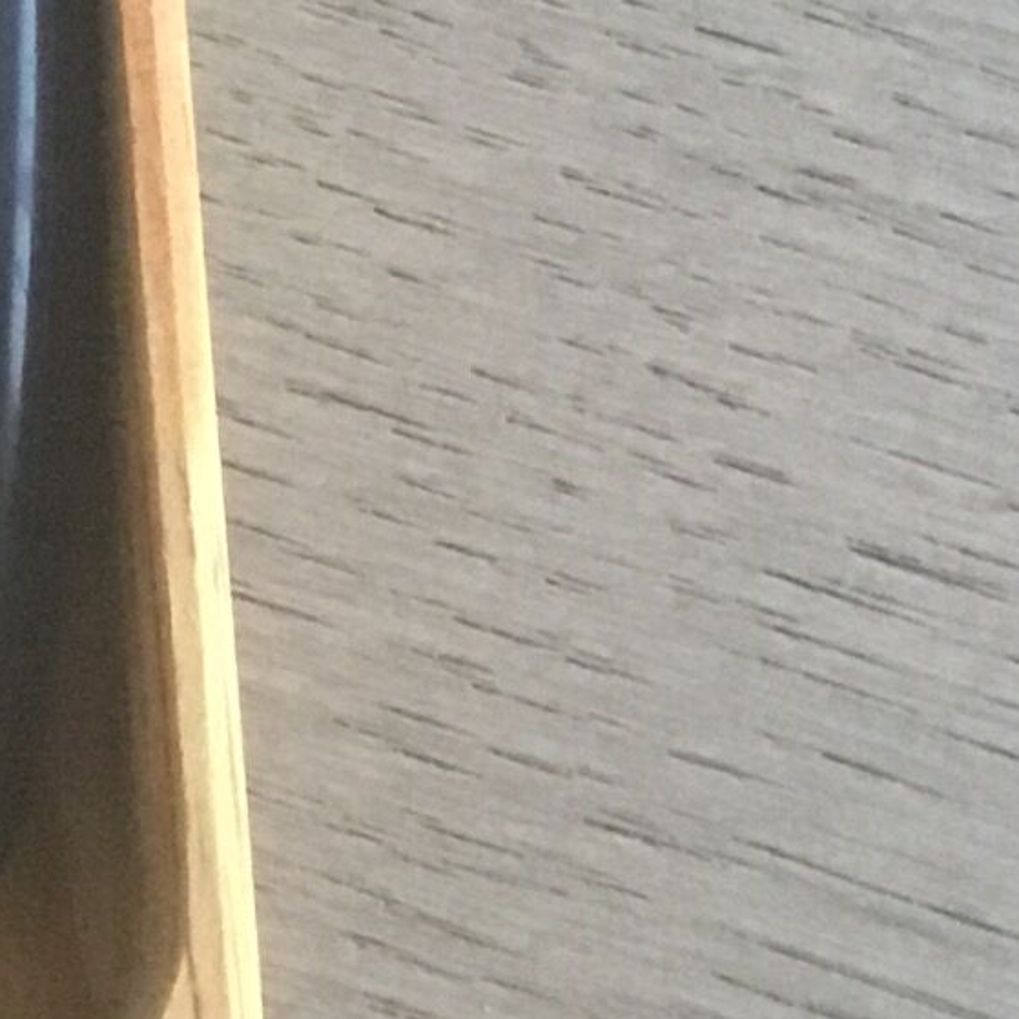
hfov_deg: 9.9
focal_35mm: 160
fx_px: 5329
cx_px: -1201
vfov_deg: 10.4
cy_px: -700
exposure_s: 1/33
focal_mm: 3.3
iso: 200
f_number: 2.4
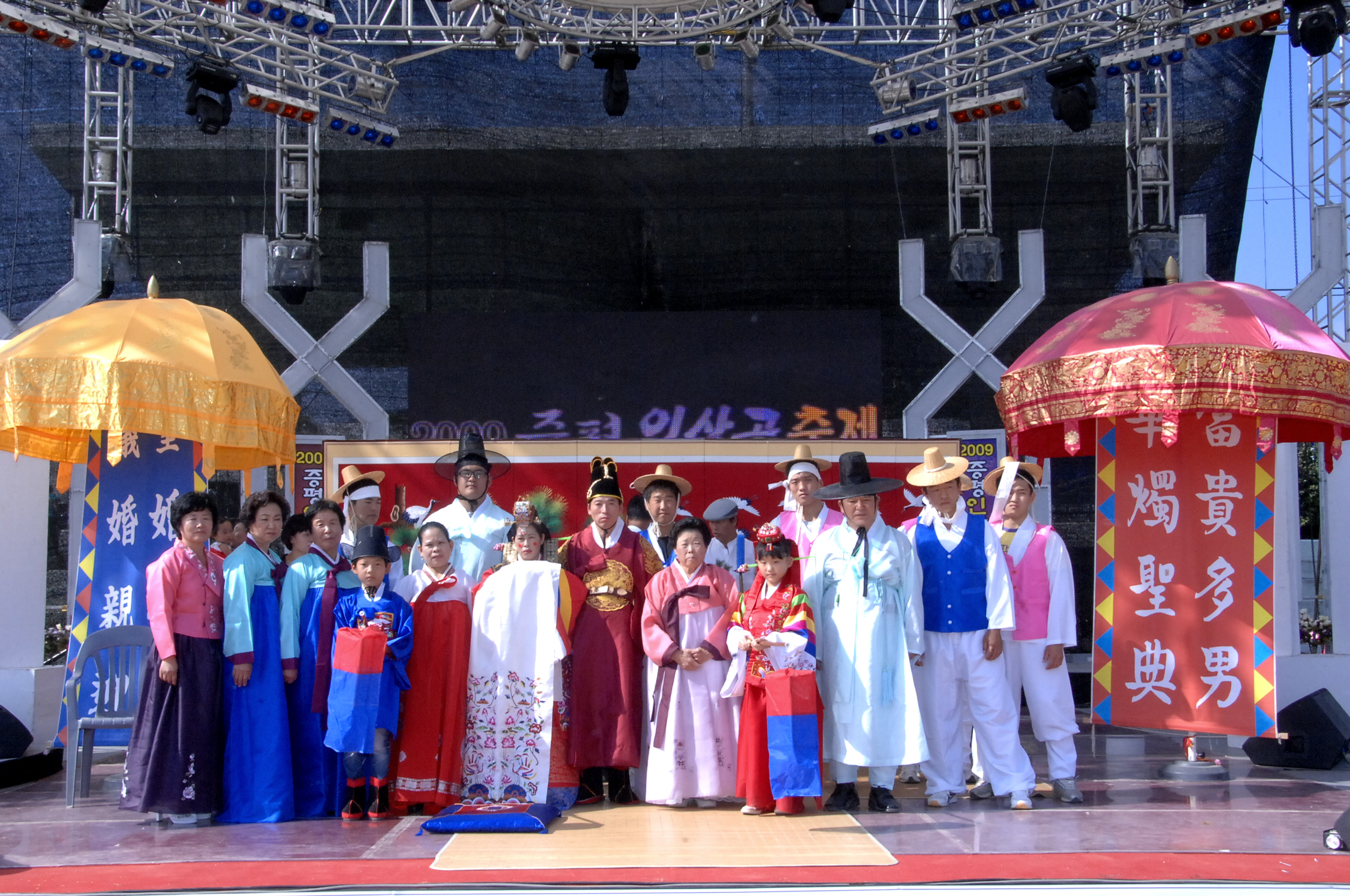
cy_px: 448
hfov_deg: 48.0
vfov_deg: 32.9
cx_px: 675
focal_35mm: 40
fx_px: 1517
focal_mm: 27
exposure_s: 1/125
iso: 800
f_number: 22
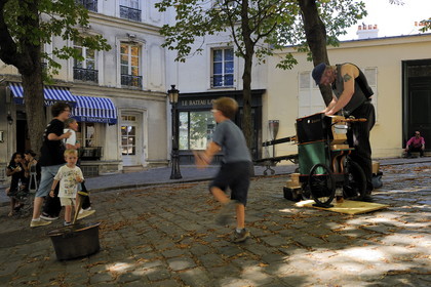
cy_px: 144
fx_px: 371
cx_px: 216
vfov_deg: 42.3
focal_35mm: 31
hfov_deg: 60.3
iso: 200
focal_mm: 31
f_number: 5
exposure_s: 1/50
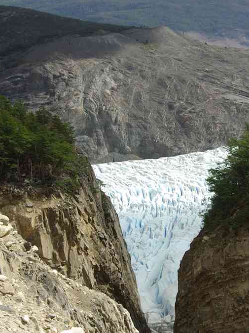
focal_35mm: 70
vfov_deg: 27.7
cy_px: 211
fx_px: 672
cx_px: 157
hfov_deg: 21.0
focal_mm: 32.5
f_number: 8
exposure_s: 1/250
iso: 100
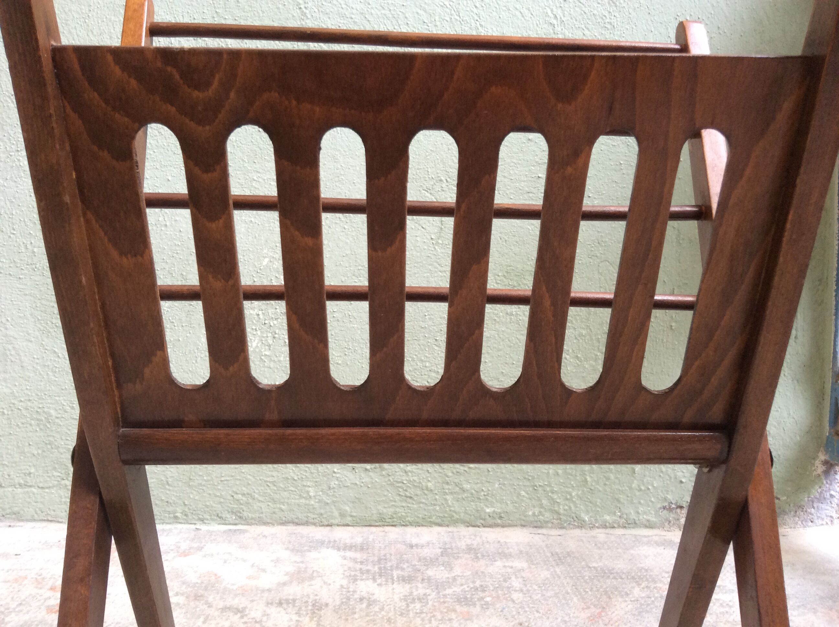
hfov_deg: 56.9
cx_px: 420
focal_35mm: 32
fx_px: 774
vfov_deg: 44.1
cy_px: 314
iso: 80
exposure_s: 1/25
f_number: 2.4
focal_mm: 3.3
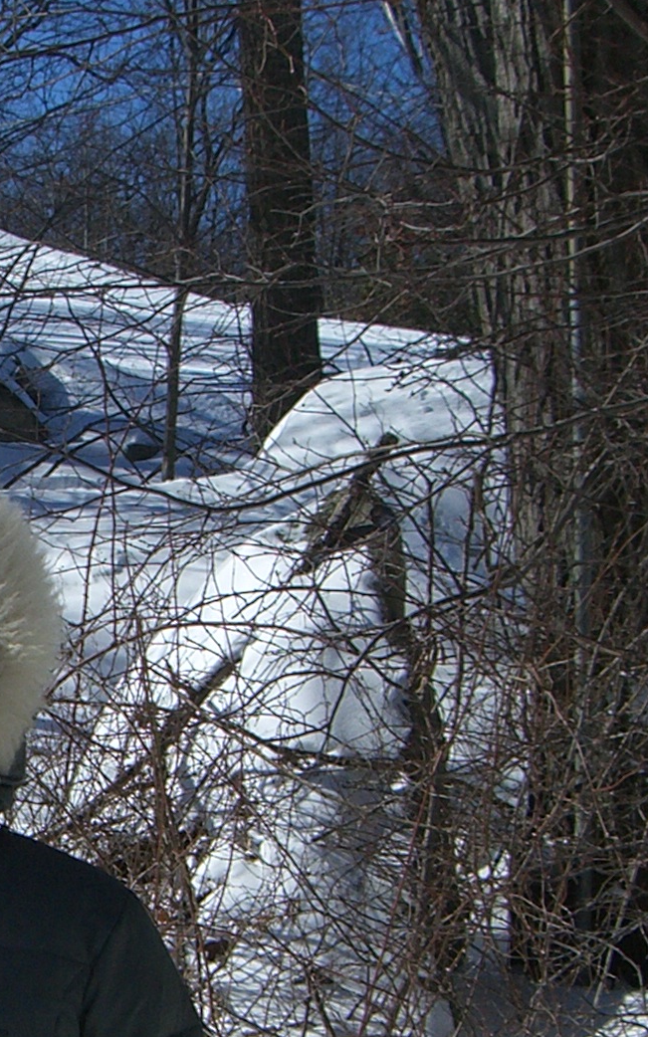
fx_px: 2798
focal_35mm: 99
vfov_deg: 20.9
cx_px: -187
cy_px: 674
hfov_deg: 12.8
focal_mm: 6.2
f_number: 4.3
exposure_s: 1/1250
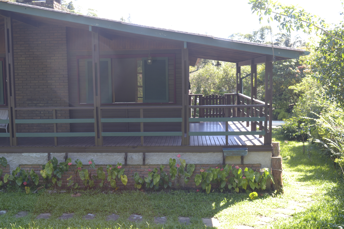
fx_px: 373
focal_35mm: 39
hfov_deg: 49.6
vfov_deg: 34.2
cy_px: 114
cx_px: 172
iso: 100
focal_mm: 26
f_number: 8
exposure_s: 1/30
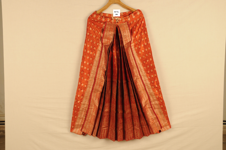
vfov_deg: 35.4
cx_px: 113
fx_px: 235
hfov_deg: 51.3
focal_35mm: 38
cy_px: 75
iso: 400
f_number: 16
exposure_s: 1/5
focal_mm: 25
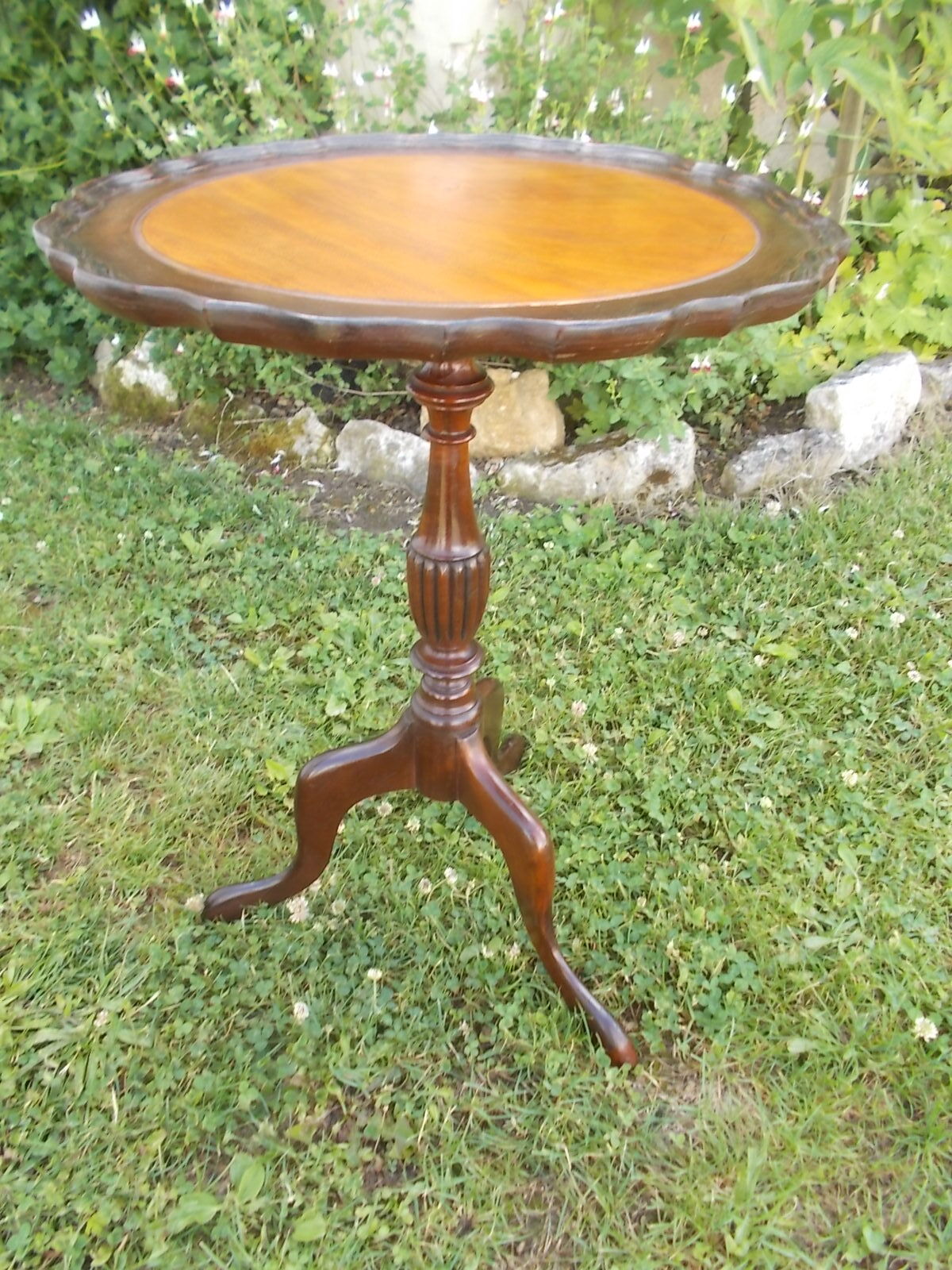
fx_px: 953
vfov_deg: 67.3
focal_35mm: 26
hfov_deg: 53.1
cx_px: 476
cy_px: 635
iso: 80
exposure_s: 1/50
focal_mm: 4.6
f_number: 3.2
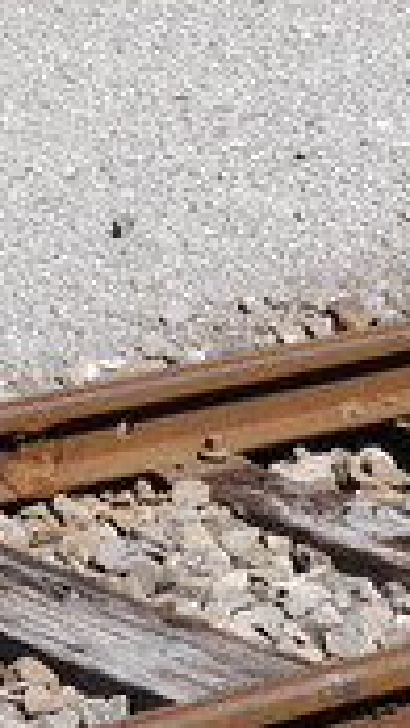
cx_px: -188
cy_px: -720
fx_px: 4344
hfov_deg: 5.4
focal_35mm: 225
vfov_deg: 9.0
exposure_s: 1/320
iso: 160
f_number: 7.1
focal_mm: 15
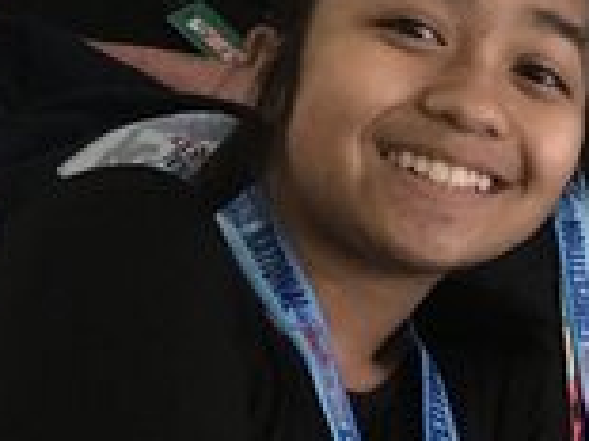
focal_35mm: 120
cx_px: 923
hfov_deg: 15.0
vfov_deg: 12.3
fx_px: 2040
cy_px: 380
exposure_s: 1/20
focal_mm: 4.15
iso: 200
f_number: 2.2
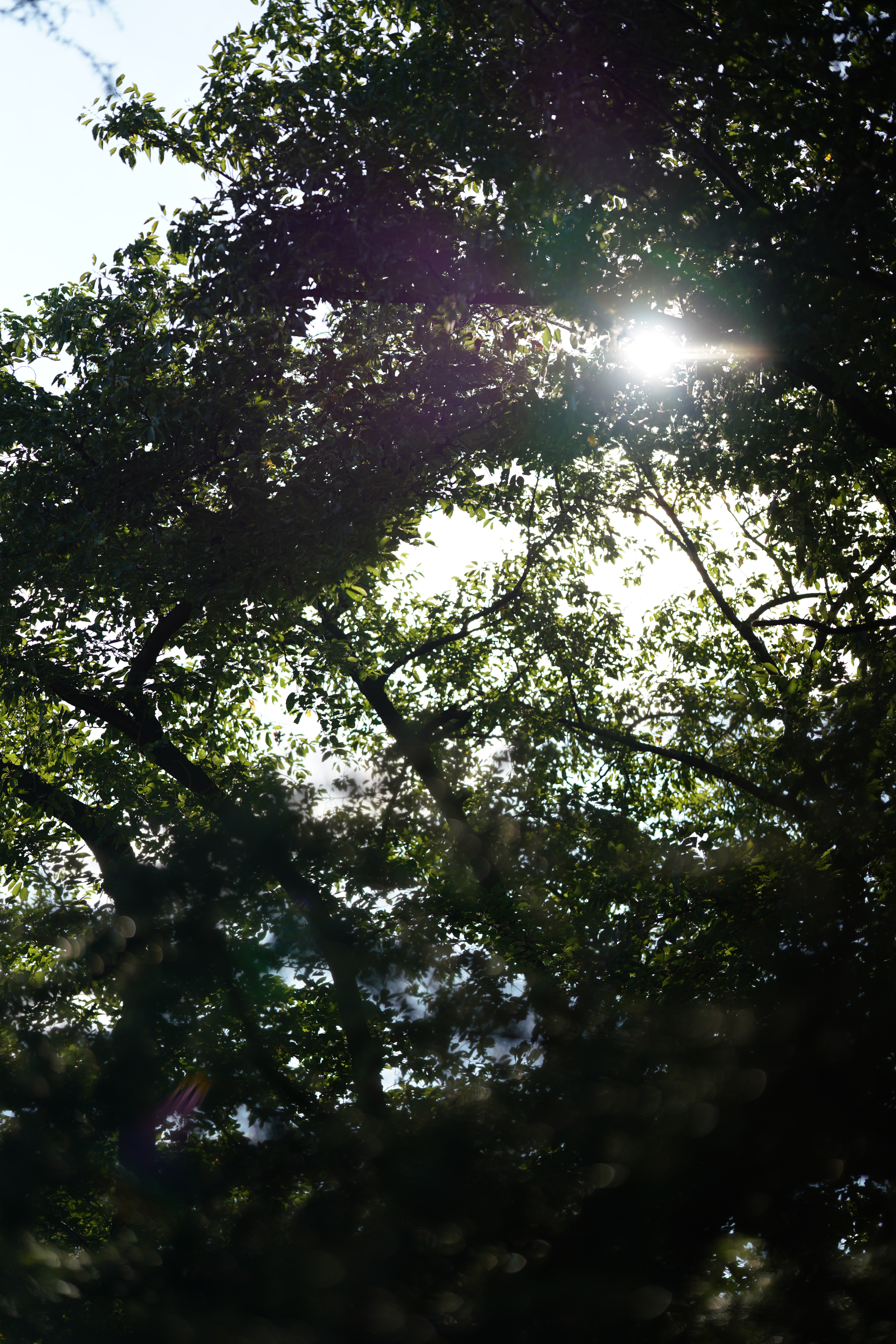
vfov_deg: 23.9
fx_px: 3172
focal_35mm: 85
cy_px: 672
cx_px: 448
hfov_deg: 16.1
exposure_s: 1/4000
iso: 100
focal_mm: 85
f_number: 1.4
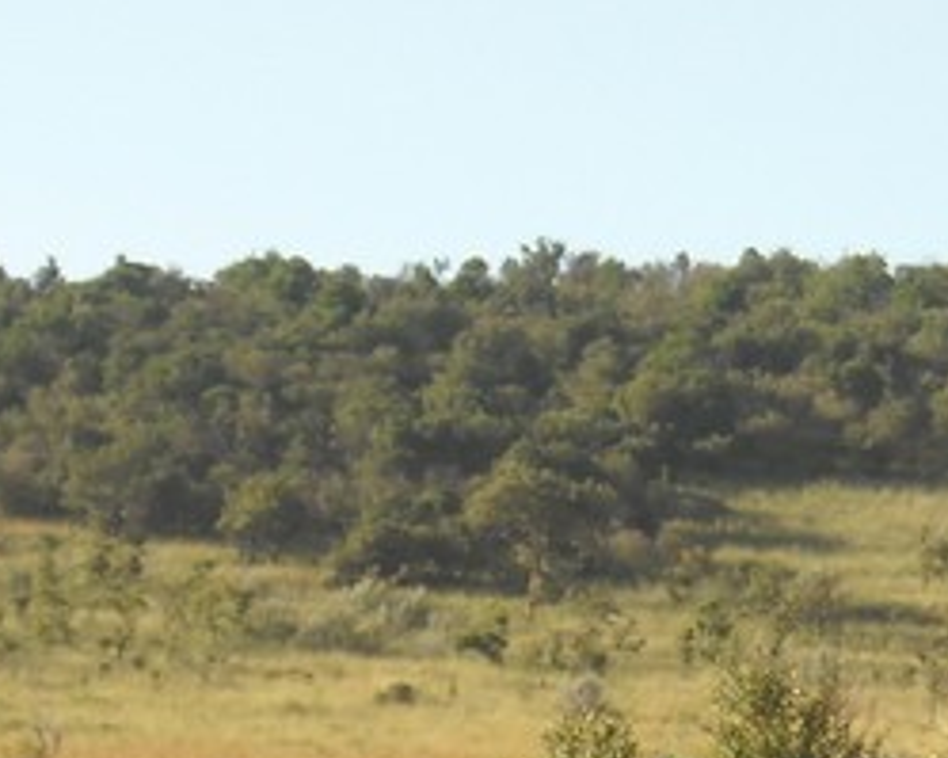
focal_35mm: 329
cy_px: 983
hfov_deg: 5.9
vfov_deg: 4.7
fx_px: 9227
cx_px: 921
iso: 64
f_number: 4.7
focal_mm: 17.1
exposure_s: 1/192
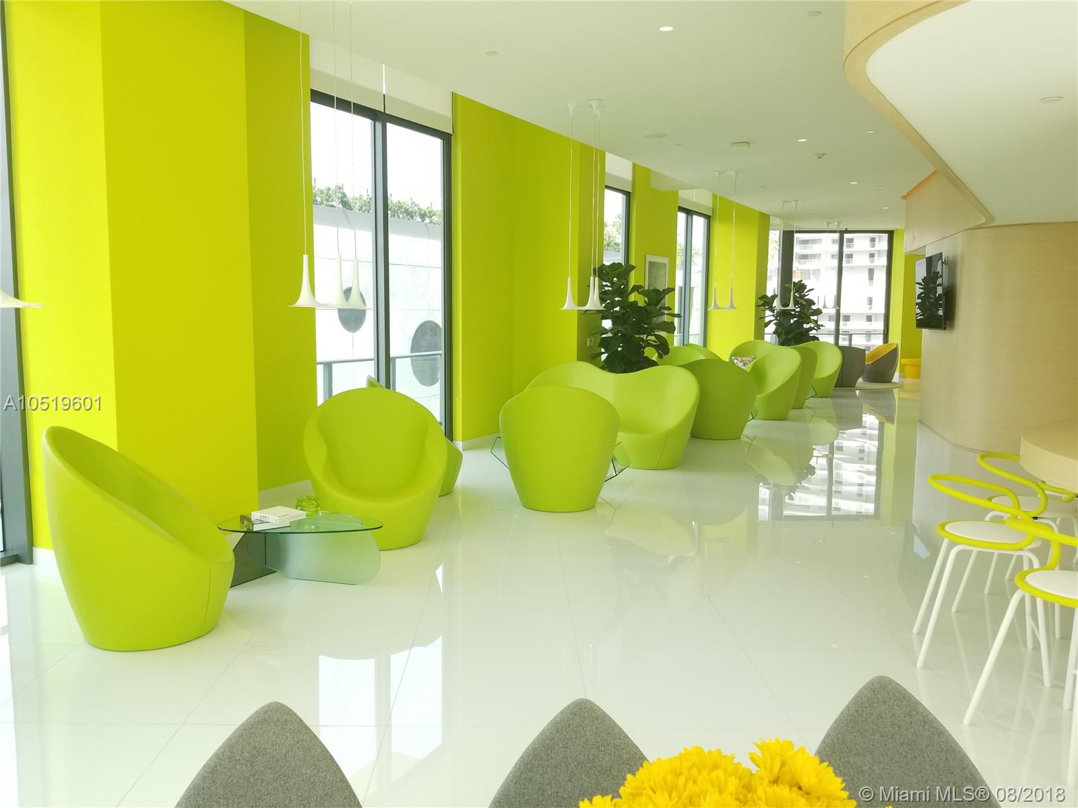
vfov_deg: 53.1
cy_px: 404
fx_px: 810
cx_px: 539
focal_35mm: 26
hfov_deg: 67.3
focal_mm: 4.25
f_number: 1.7
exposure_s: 1/220
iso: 50
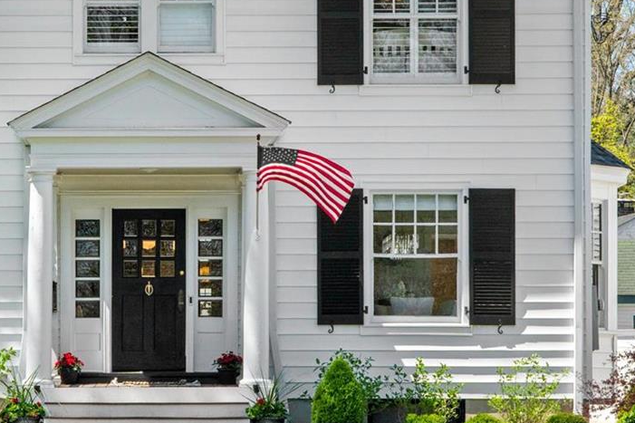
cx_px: 140
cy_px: 108
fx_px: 2416
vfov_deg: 10.0
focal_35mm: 137
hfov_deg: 14.9
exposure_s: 1/800
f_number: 8
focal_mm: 40
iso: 400
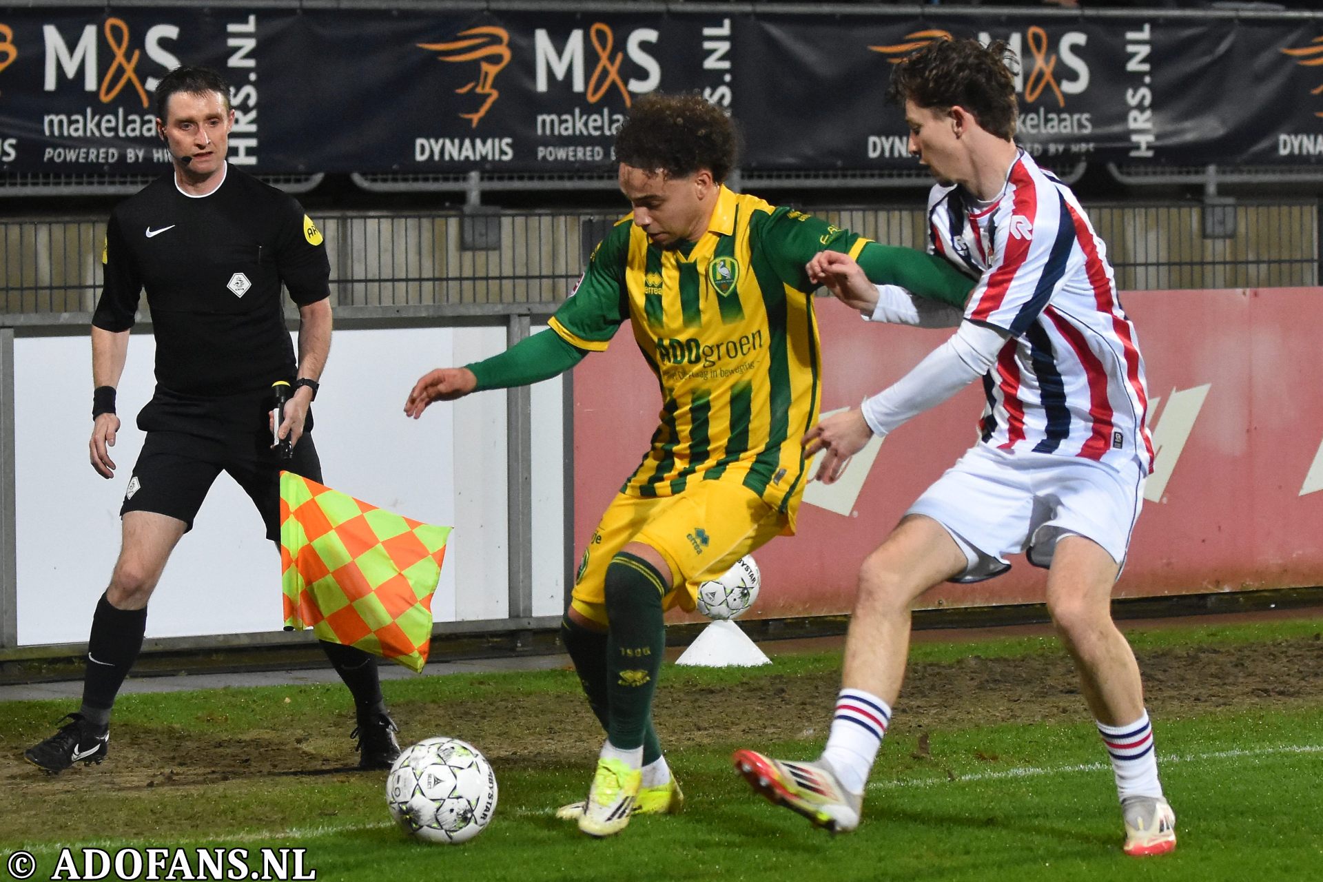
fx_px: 3858
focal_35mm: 105
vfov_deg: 13.0
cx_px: 662
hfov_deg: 19.5
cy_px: 441
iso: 3200
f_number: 2.8
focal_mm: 70
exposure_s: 1/800
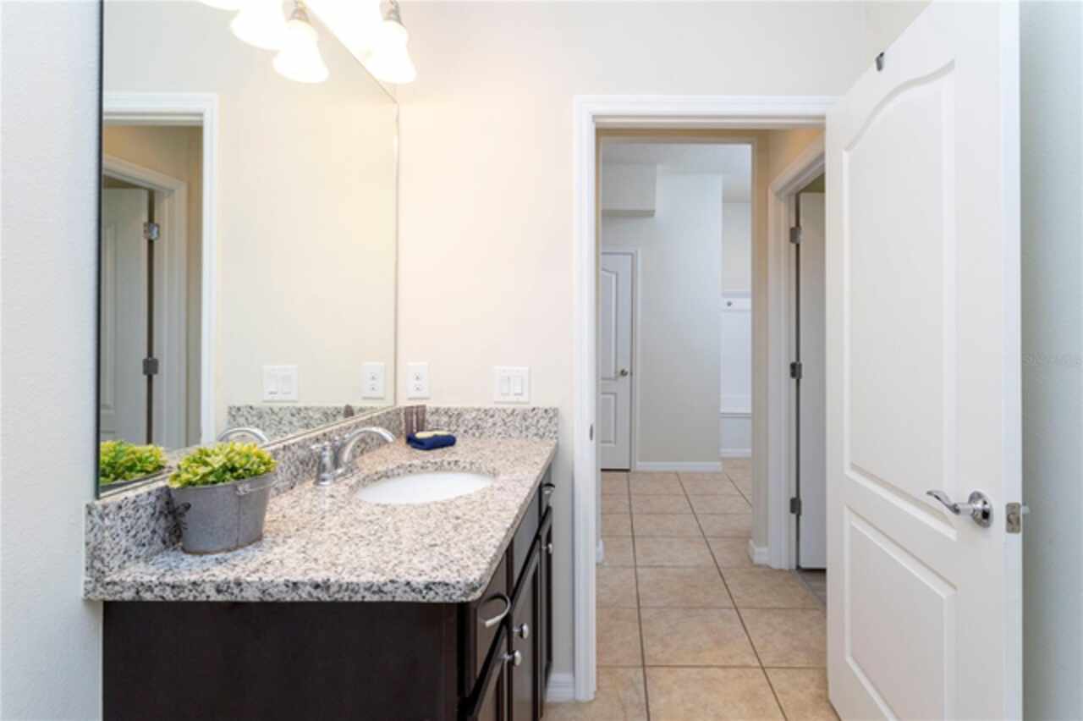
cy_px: 360
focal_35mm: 17
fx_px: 511
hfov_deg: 93.3
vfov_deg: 70.4
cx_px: 542
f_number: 14
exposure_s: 1/20
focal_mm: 17
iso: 1250
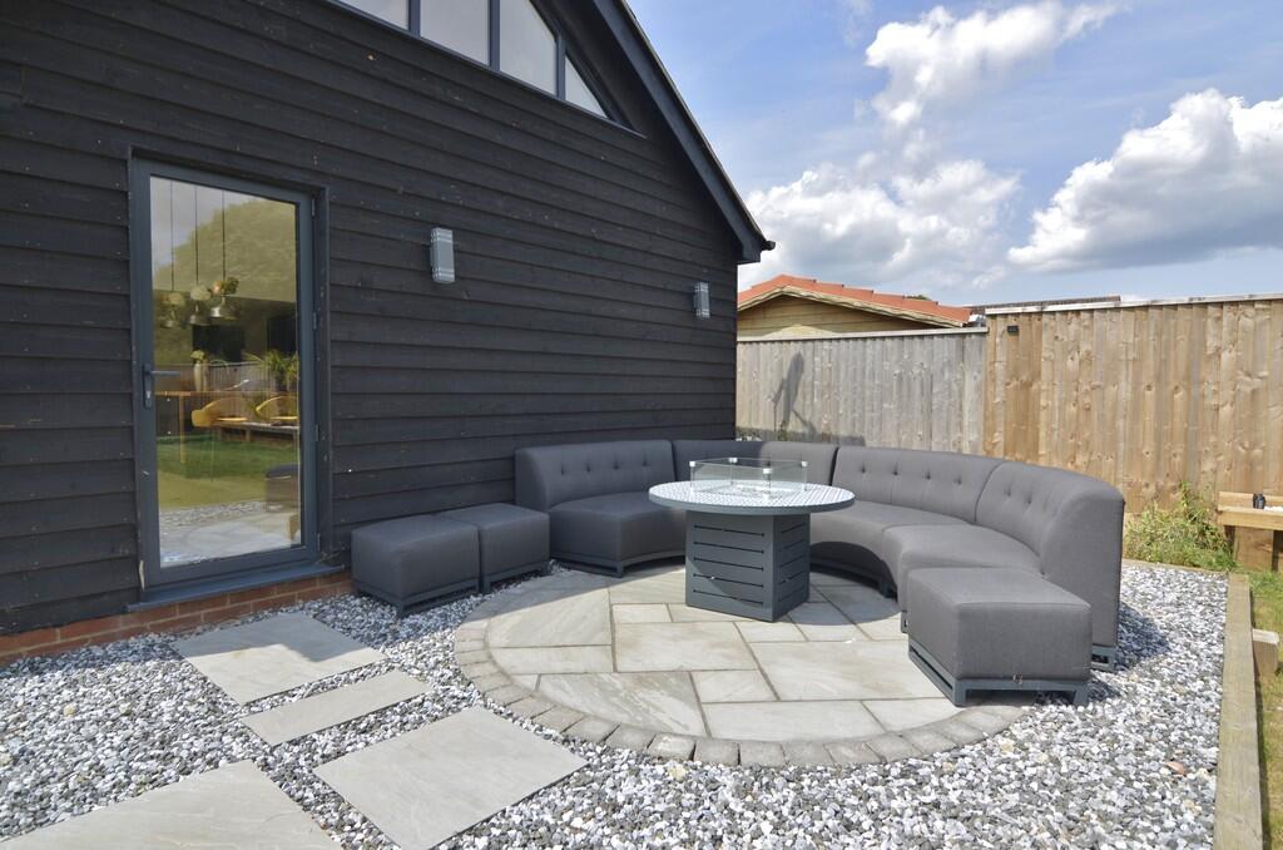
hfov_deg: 85.5
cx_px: 642
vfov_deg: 63.0
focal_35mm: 20
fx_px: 693
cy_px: 425
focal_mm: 13
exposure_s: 1/250
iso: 200
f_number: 8
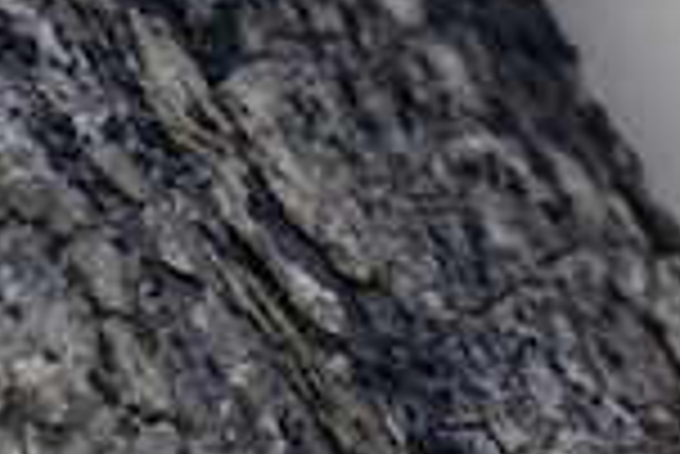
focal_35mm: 3974
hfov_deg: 0.5
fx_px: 75135
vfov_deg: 0.3
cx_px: 2337
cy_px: -1286
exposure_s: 1/160
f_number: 5.6
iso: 2000
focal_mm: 500
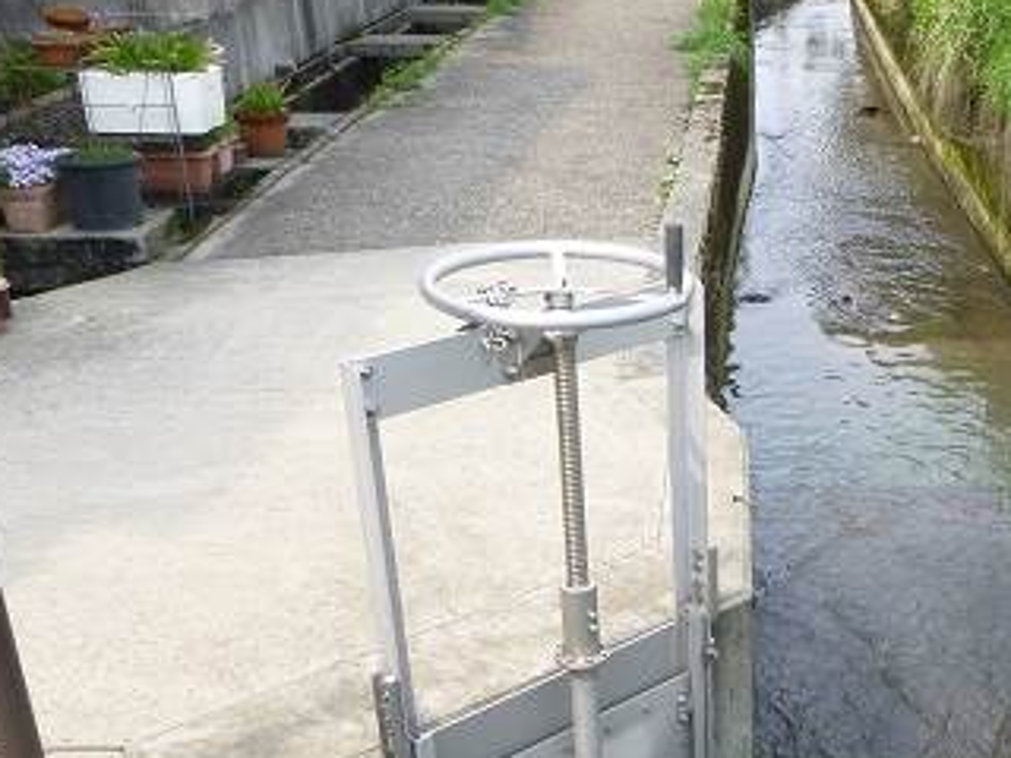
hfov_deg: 34.0
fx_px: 1577
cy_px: 700
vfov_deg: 26.1
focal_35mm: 54
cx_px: 872
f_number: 3.9
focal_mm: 4.5
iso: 100
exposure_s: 1/200
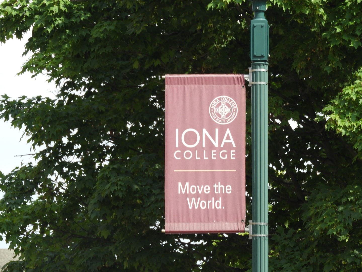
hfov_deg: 6.6
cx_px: 181
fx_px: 3137
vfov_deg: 5.0
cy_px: 136
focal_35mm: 300
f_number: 5.5
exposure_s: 1/200
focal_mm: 53.7
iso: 100
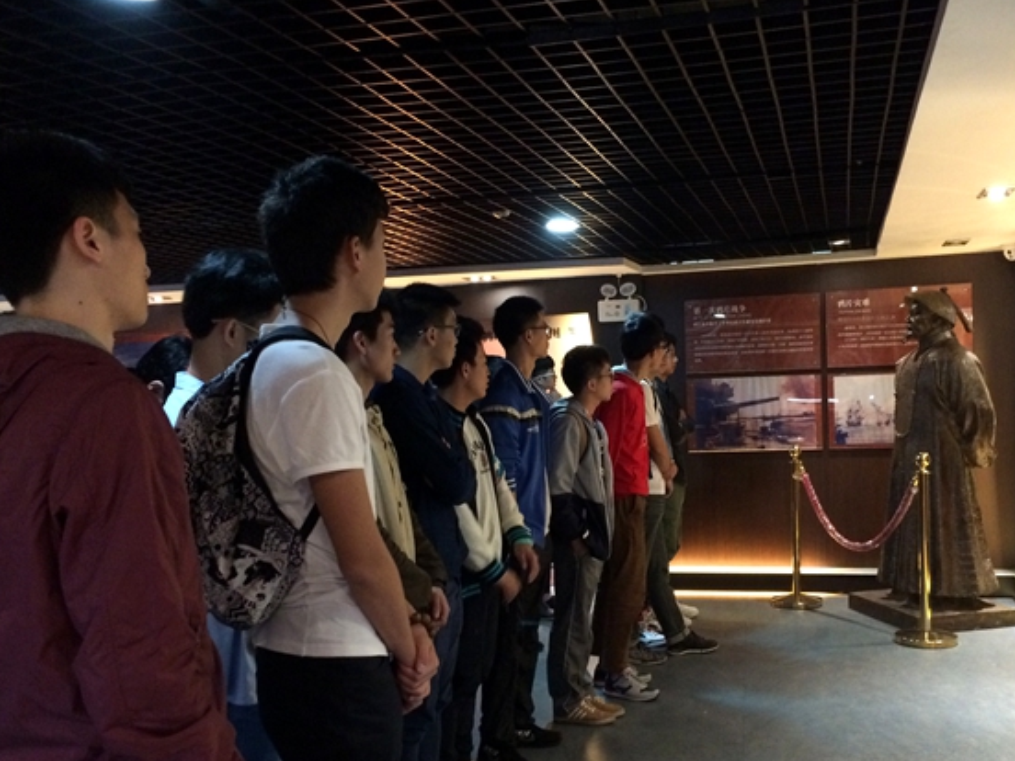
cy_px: 447
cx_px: 558
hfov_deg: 51.3
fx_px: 1056
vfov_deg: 39.5
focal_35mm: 36
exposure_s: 1/17
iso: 320
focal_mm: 4.15
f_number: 2.2
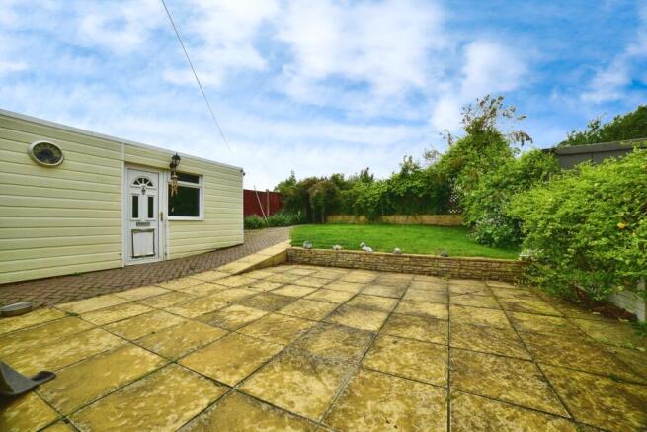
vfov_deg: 81.2
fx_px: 252
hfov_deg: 104.2
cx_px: 324
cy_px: 216
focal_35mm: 14
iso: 500
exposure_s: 1/500
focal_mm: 14
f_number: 8
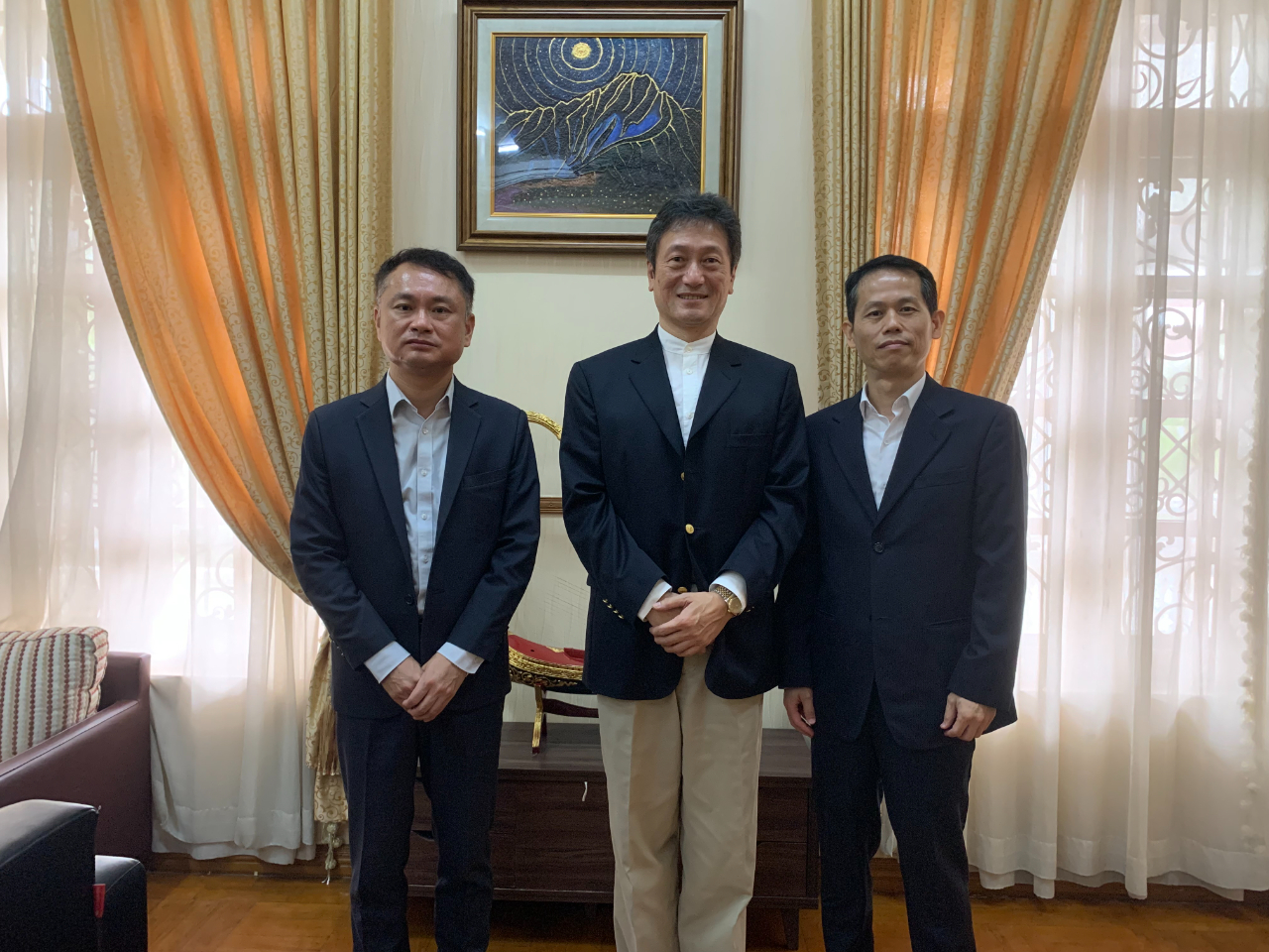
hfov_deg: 67.3
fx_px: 953
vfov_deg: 53.1
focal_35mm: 26
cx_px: 634
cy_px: 476
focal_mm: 4.25
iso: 320
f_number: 1.8
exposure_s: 1/60
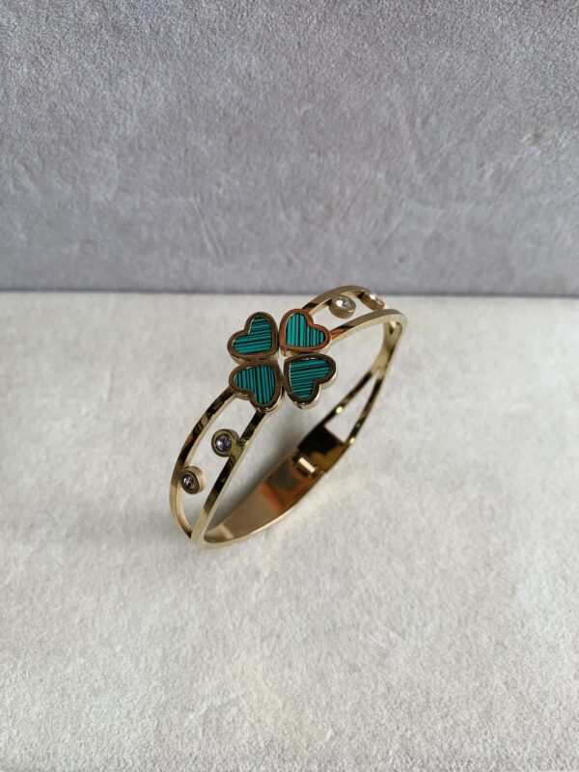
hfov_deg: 53.1
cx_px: 290
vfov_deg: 67.3
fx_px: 580
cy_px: 386
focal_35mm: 26
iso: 50
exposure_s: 1/100
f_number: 1.8
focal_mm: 4.25
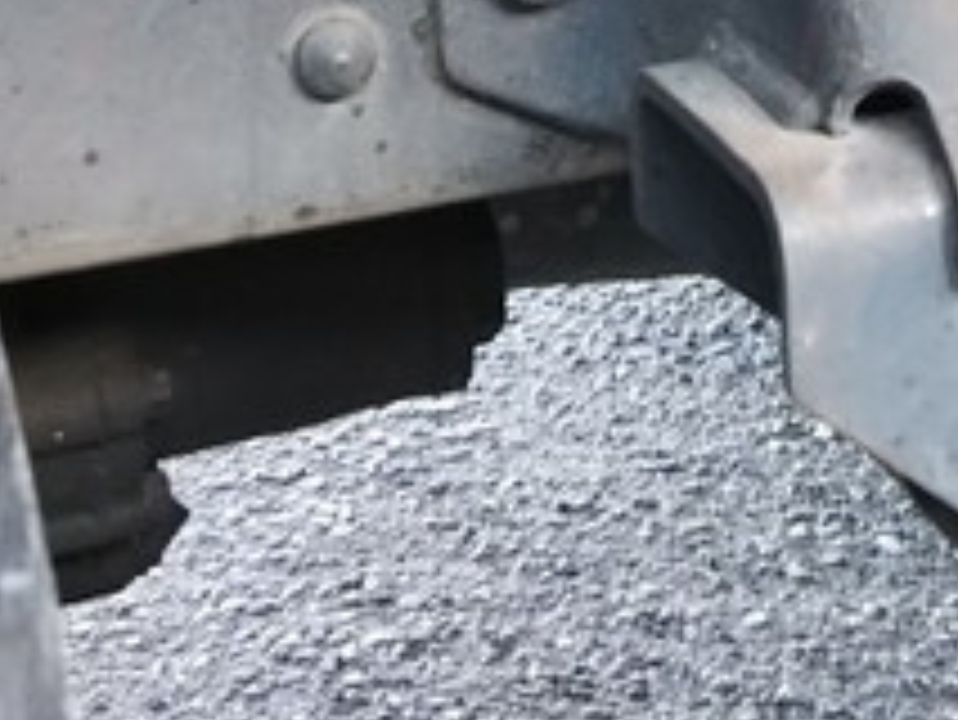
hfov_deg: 21.0
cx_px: 962
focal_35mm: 90
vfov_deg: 15.3
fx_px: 2492
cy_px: -320
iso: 64
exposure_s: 1/30
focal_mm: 4
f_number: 2.2
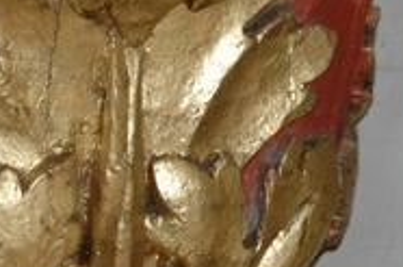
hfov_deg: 2.9
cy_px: 103
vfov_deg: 1.9
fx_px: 7939
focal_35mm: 711
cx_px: 17
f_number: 4.2
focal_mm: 110
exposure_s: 1/60
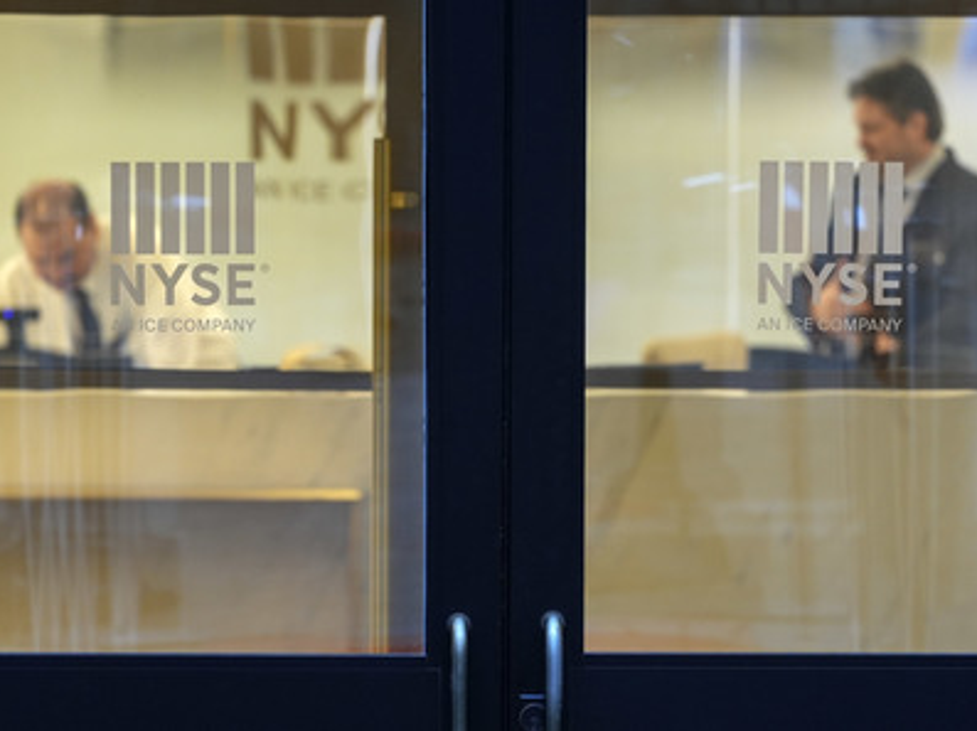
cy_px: 364
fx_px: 9136
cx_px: 475
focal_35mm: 324
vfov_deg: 4.6
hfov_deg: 6.1
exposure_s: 1/100
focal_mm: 297
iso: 4000
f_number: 7.1
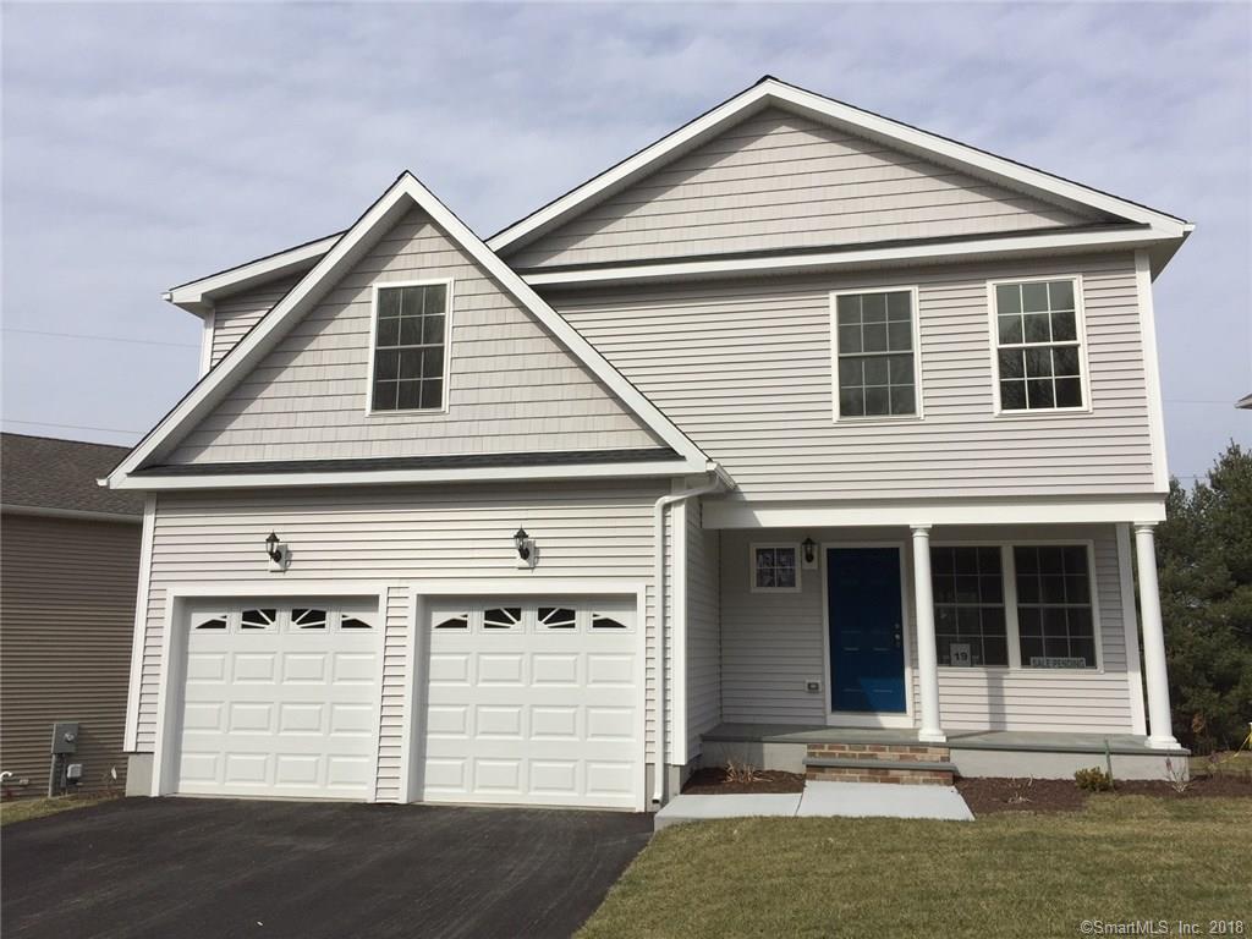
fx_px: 1049
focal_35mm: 29
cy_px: 470
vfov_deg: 48.2
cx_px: 626
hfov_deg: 61.7
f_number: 2.2
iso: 32
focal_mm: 4.15
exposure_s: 1/3597
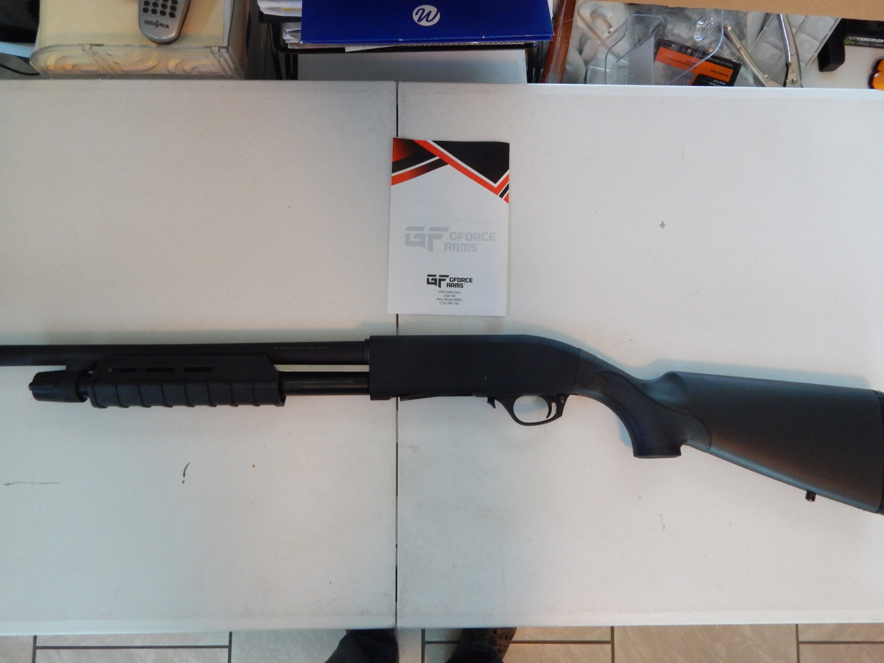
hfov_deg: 69.4
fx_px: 638
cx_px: 442
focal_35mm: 25
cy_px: 332
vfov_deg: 54.9
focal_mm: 4.5
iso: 400
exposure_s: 1/20
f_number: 3.1
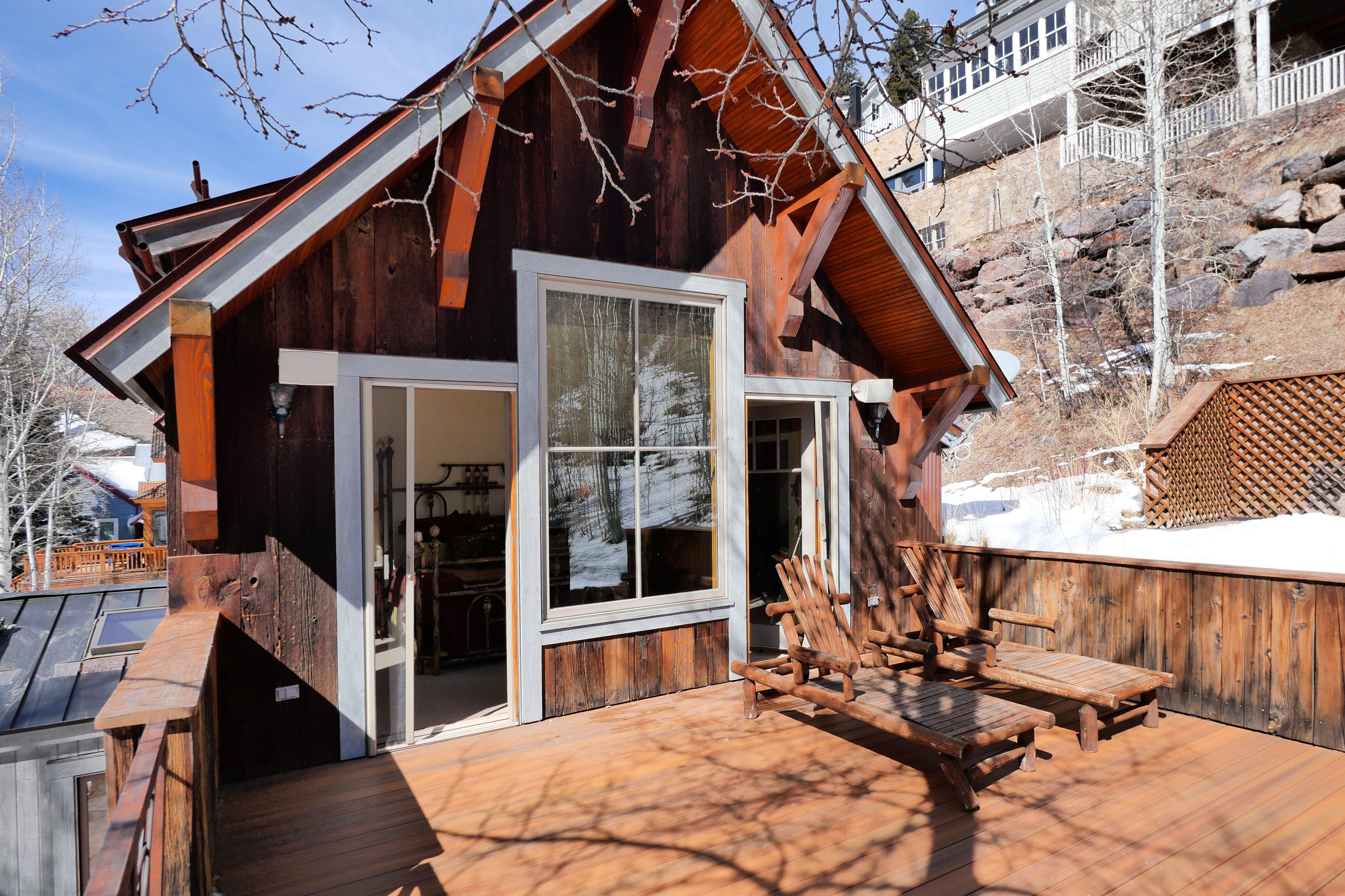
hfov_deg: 90.0
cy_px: 448
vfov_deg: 67.4
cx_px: 672
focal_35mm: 18
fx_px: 672
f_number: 5
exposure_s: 1/1000
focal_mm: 9
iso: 800
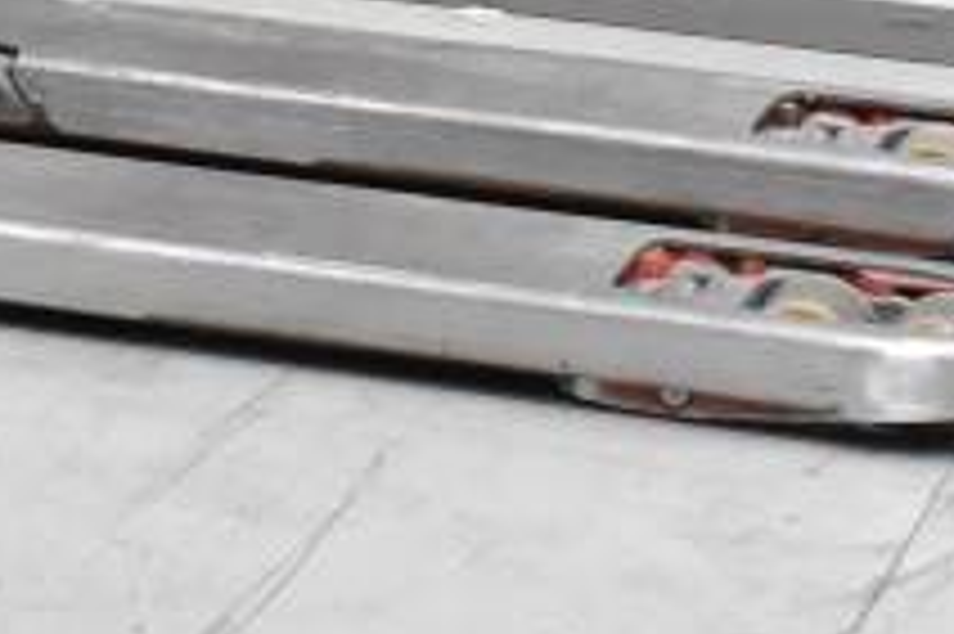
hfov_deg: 9.1
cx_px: -495
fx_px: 5852
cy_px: -971
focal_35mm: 221
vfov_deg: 5.9
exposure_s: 1/40
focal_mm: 26
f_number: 5.6
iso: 1600
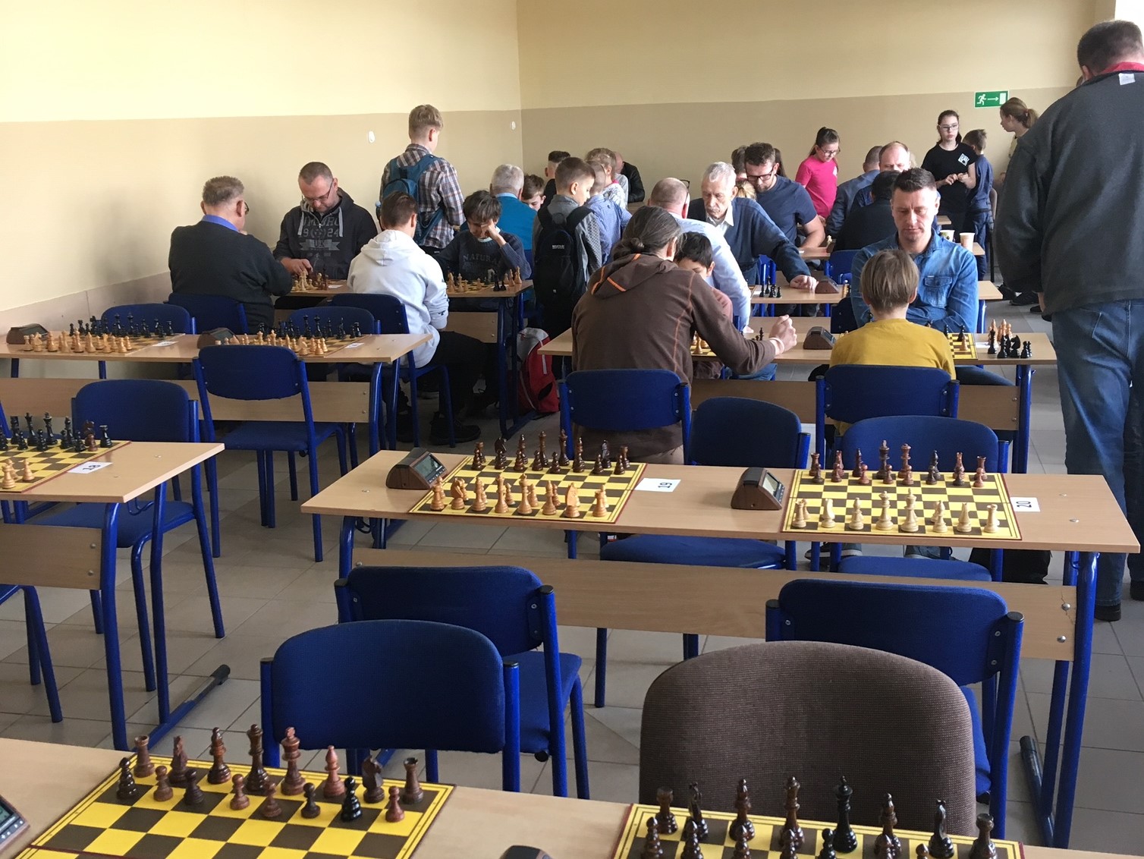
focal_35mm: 29
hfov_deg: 61.6
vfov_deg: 48.3
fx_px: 959
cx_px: 572
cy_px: 430
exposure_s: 1/33
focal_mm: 4.15
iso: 50
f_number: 2.2
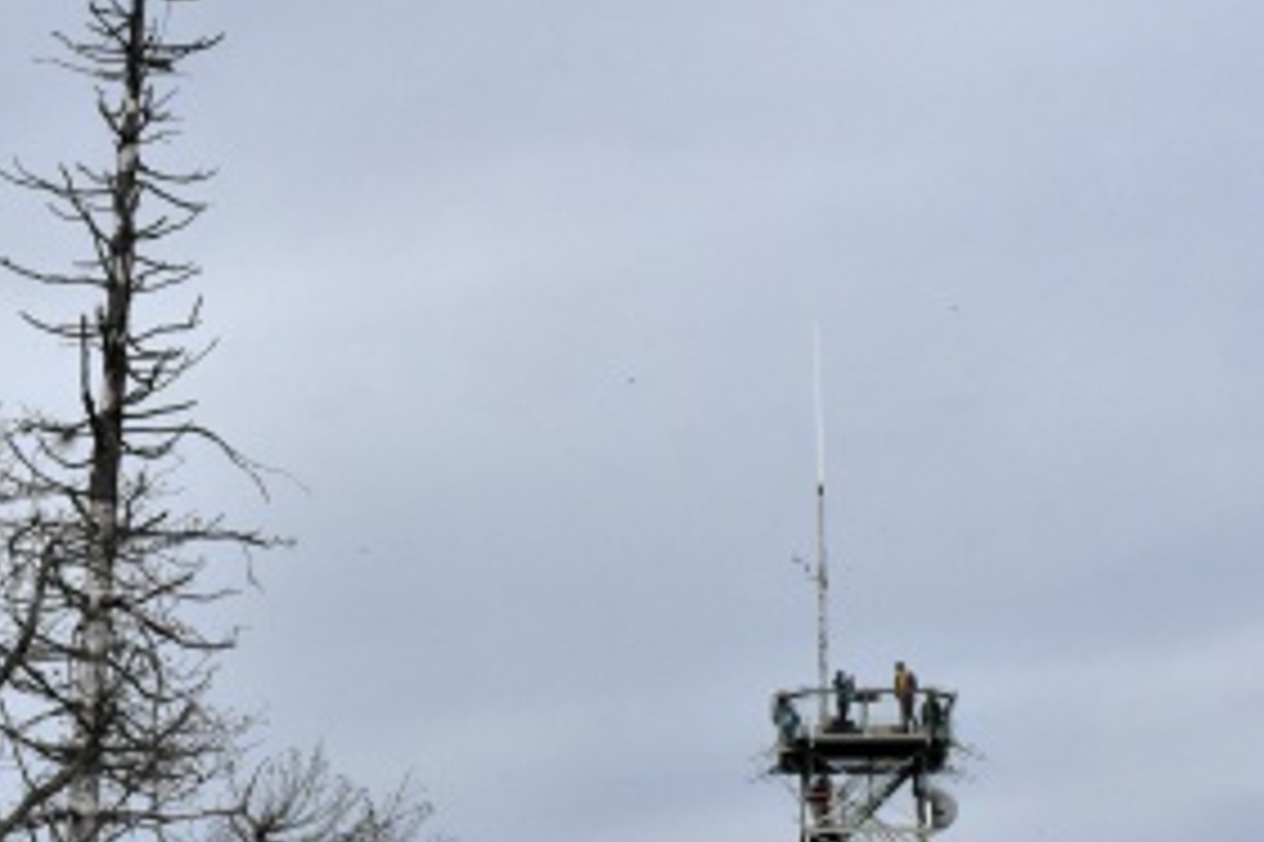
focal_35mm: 96
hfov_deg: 20.9
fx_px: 3369
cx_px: 184
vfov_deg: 14.2
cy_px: 680
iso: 2200
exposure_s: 1/8000
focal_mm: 30
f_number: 13
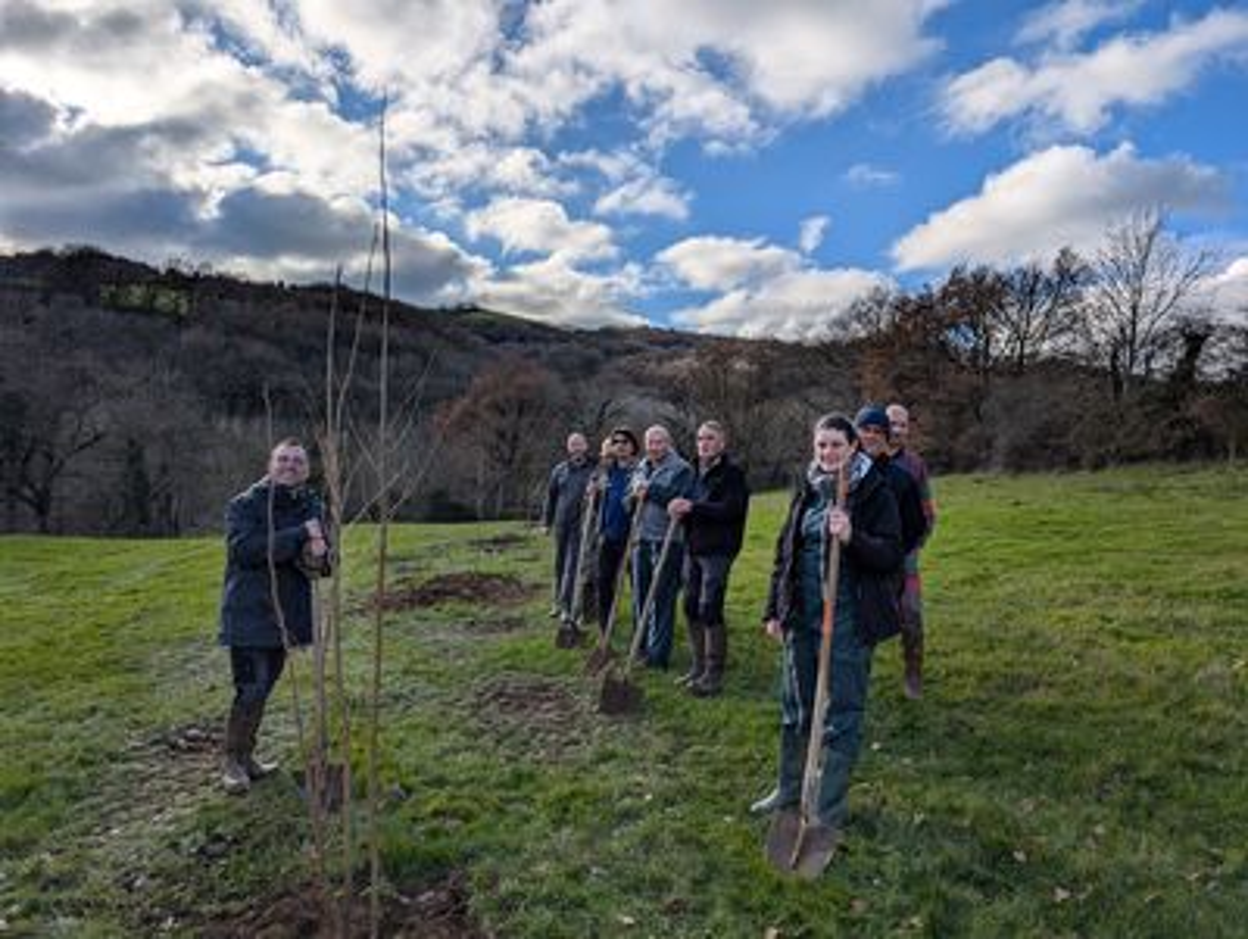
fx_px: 866
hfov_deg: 71.5
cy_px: 470
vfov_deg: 56.9
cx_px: 624
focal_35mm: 24
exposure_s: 1/1845
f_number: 1.68
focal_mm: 6.9
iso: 17
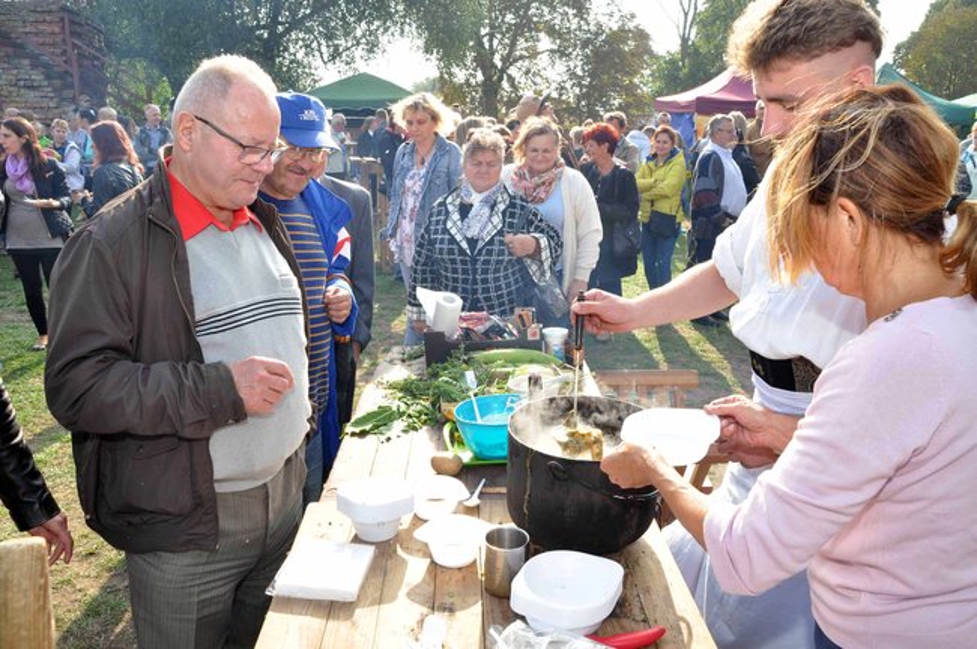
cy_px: 324
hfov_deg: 67.4
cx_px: 488
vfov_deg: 47.8
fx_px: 732
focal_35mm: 27
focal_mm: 18
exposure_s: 1/200
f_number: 11
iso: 500
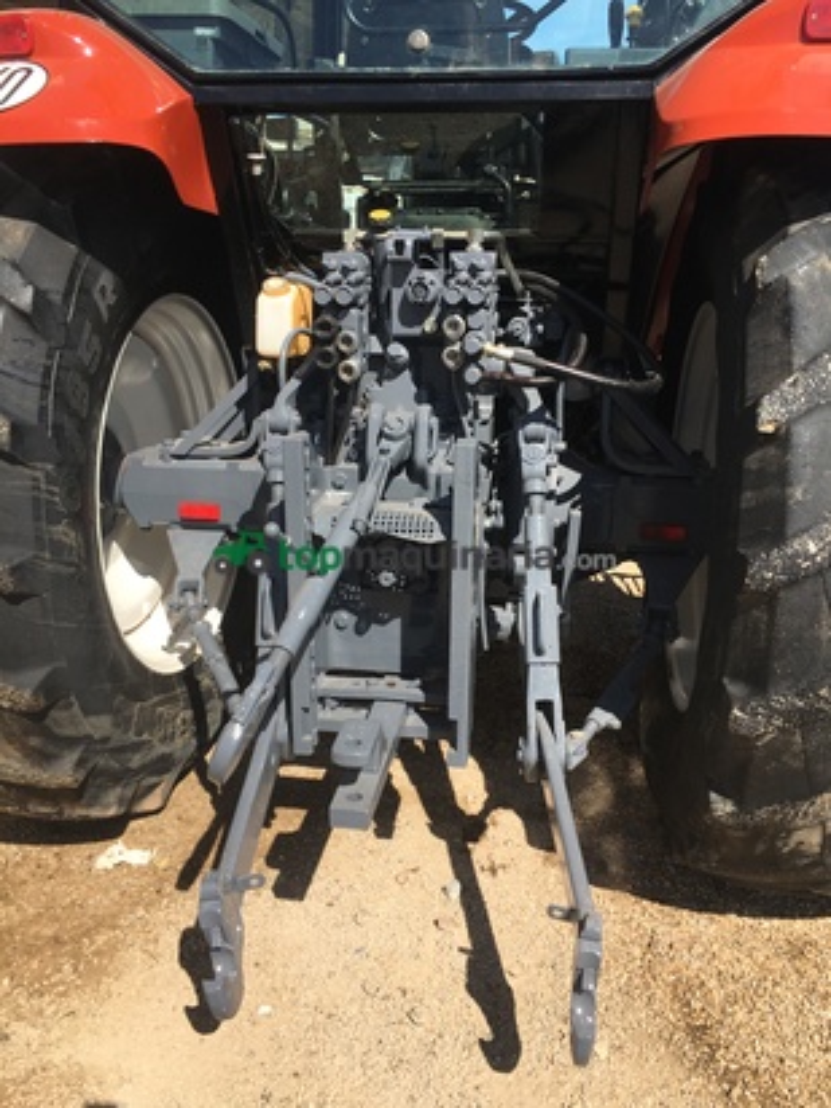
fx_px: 928
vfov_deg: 61.7
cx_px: 416
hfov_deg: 48.2
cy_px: 554
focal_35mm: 29
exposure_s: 1/1603
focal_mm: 4.15
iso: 25
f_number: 2.2
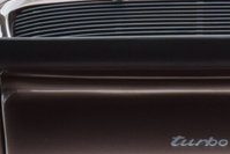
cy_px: 89
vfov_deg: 2.9
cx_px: 202
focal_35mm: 478
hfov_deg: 4.3
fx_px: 3056
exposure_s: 1/40
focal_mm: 62
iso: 640
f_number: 13
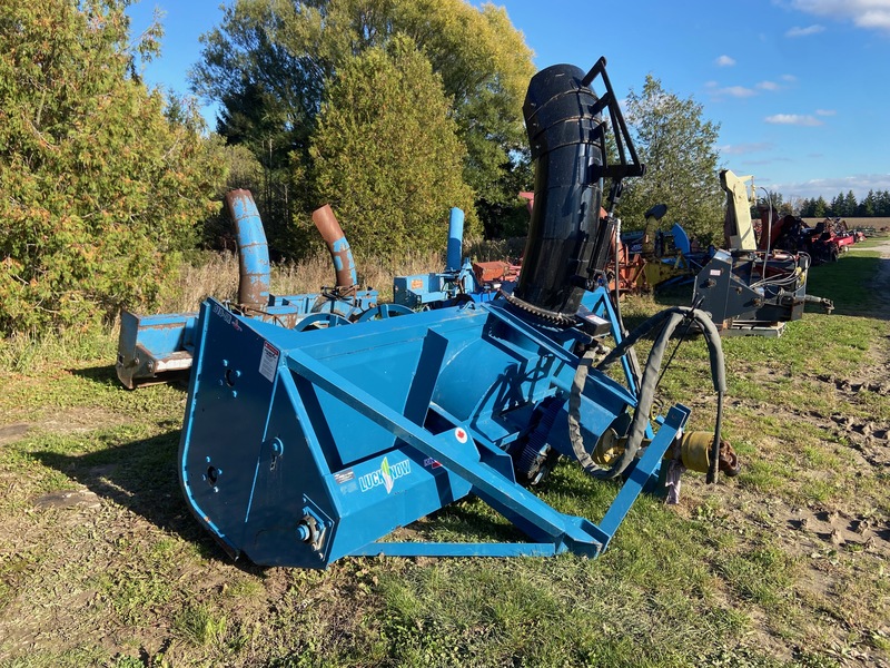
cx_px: 445
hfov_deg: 67.3
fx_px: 668
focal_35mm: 26
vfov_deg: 53.1
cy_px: 334
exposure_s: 1/1245
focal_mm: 4.25
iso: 32
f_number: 1.8
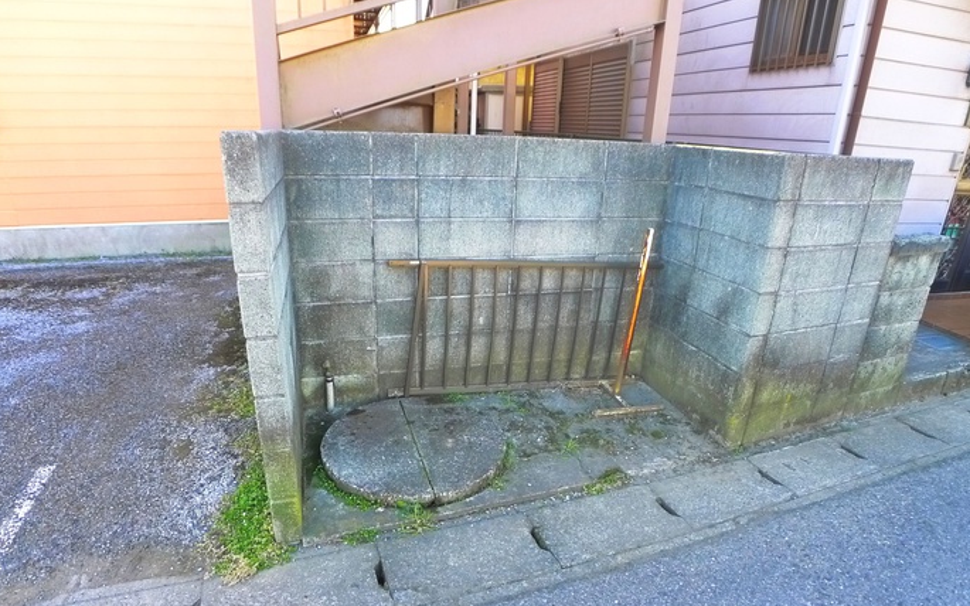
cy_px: 358
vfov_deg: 47.4
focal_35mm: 26
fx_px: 687
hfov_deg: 70.4
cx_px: 483
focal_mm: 5.1
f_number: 2.2
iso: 400
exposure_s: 1/100
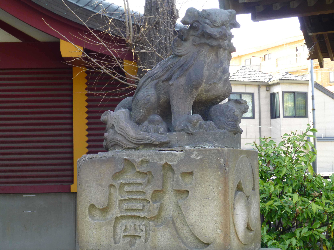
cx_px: 167
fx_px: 618
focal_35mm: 64
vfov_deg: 22.9
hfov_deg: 30.3
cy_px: 125
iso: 160
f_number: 4.5
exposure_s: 1/80
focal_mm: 11.5
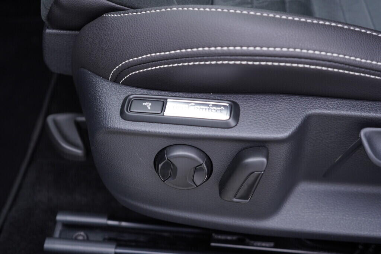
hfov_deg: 53.1
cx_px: 190
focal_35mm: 36
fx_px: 381
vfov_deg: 36.9
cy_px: 127
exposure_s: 1/40
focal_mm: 24
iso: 200
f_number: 2.8
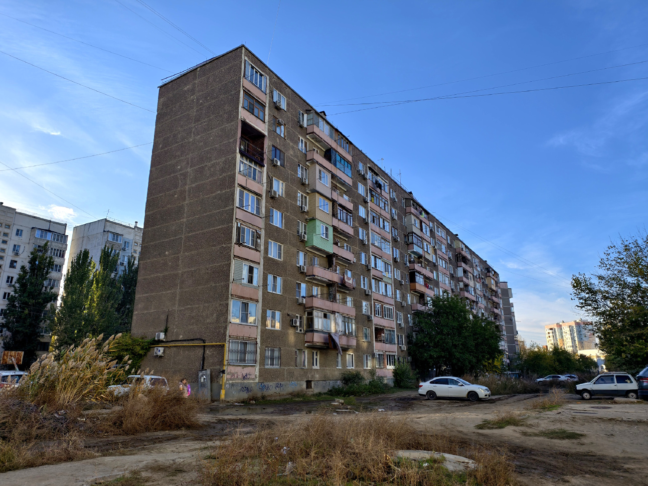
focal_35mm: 23
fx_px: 431
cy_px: 243
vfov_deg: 58.9
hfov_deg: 73.9
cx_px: 324
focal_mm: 6.54
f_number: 1.57
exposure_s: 1/1263
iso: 72
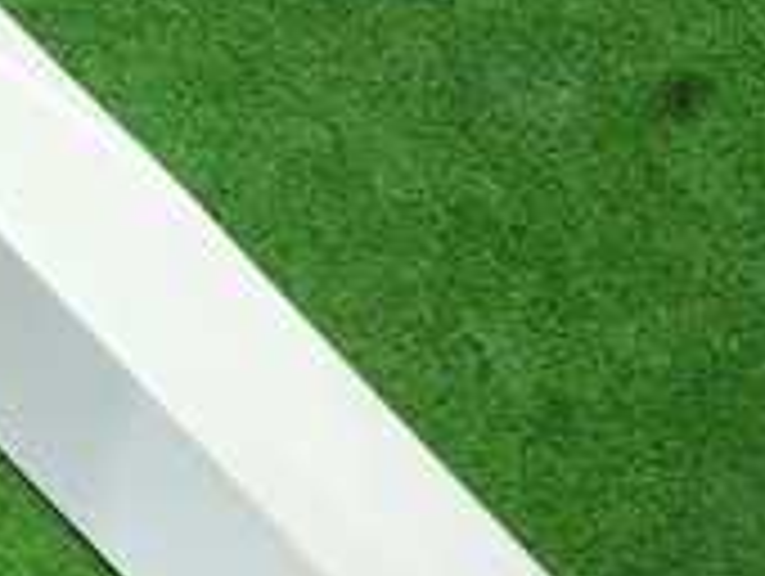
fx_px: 1948
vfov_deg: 16.5
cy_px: 14
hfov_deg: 21.5
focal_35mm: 88
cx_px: 4
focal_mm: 4.5
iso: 320
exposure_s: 1/30
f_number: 2
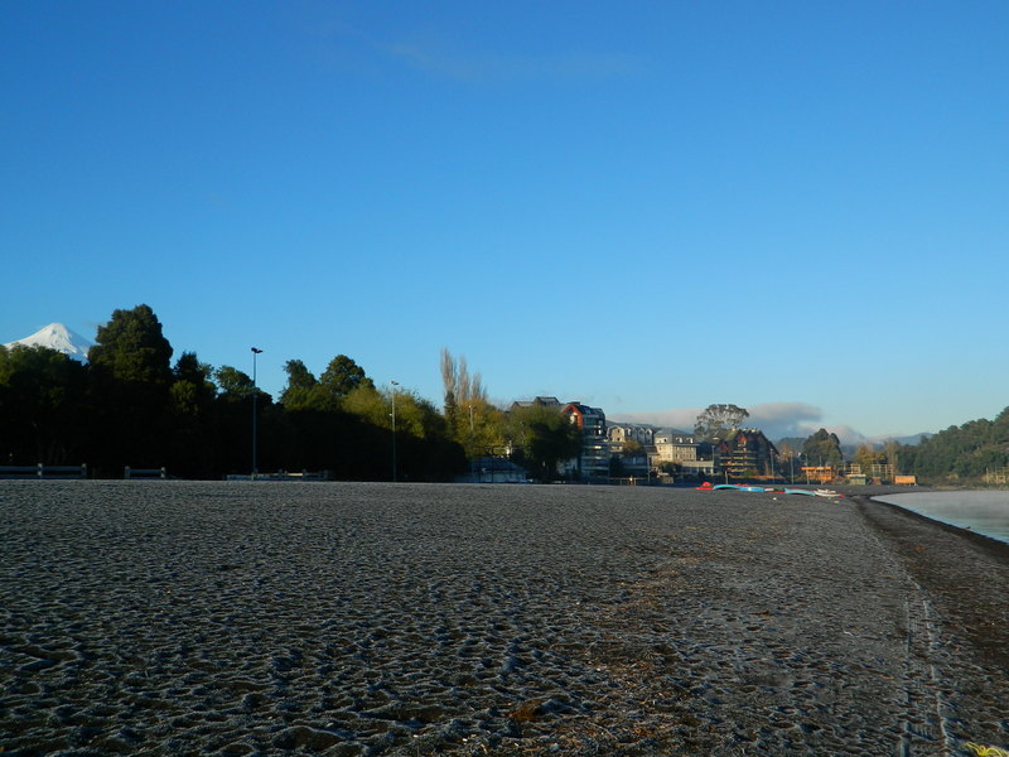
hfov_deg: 52.6
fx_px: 1020
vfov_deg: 40.7
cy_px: 378
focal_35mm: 35
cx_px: 504
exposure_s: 1/800
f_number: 3.3
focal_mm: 6.2
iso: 80
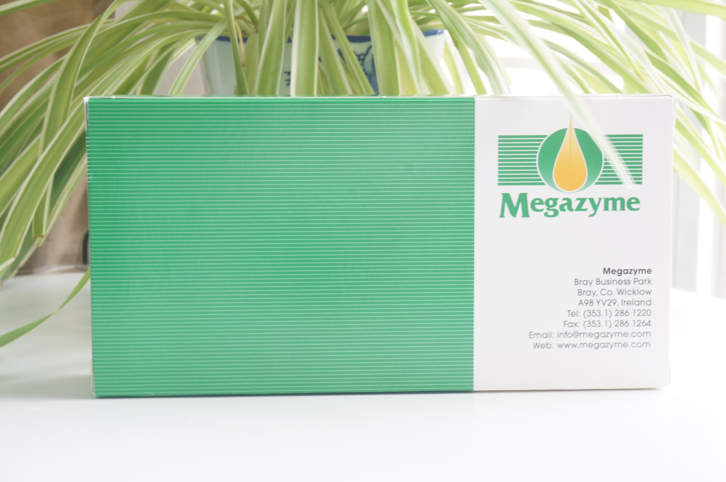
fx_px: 1480
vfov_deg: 18.5
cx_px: 363
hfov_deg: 27.6
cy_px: 241
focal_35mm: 74
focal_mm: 49
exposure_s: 1/1.25
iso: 100
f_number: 13
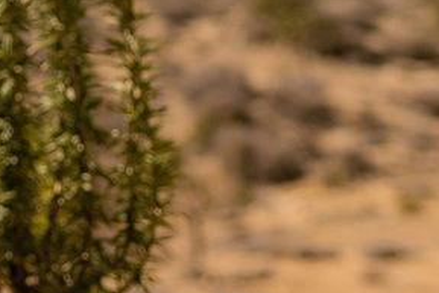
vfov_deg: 5.3
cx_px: -934
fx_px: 3026
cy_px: -452
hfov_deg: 7.3
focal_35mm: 248
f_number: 4
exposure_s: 1/1600
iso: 100
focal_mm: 35
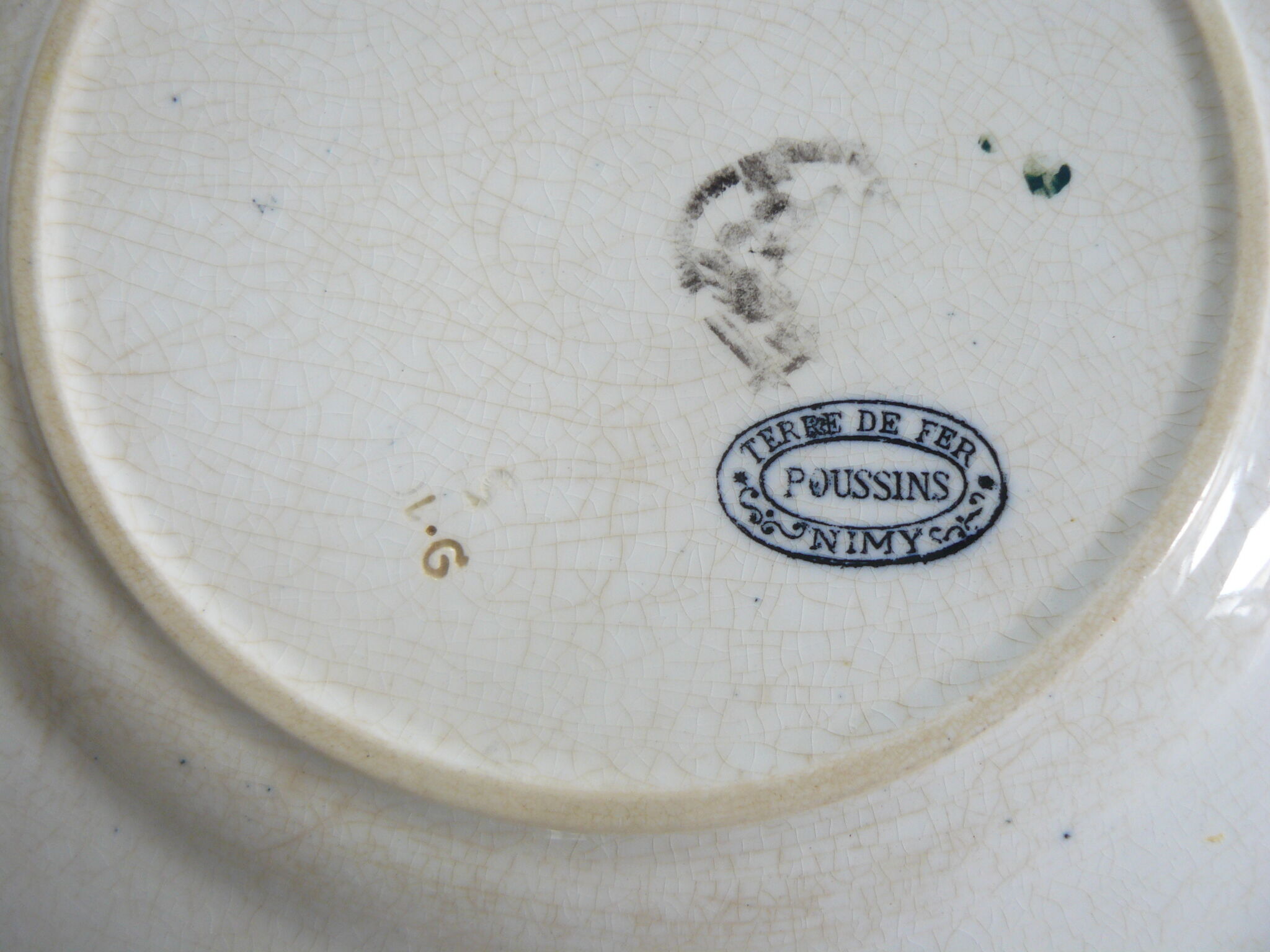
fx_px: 1321
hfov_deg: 51.4
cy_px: 476
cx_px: 635
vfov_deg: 39.7
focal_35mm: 36
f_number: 2.8
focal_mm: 6
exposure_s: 1/40
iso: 100
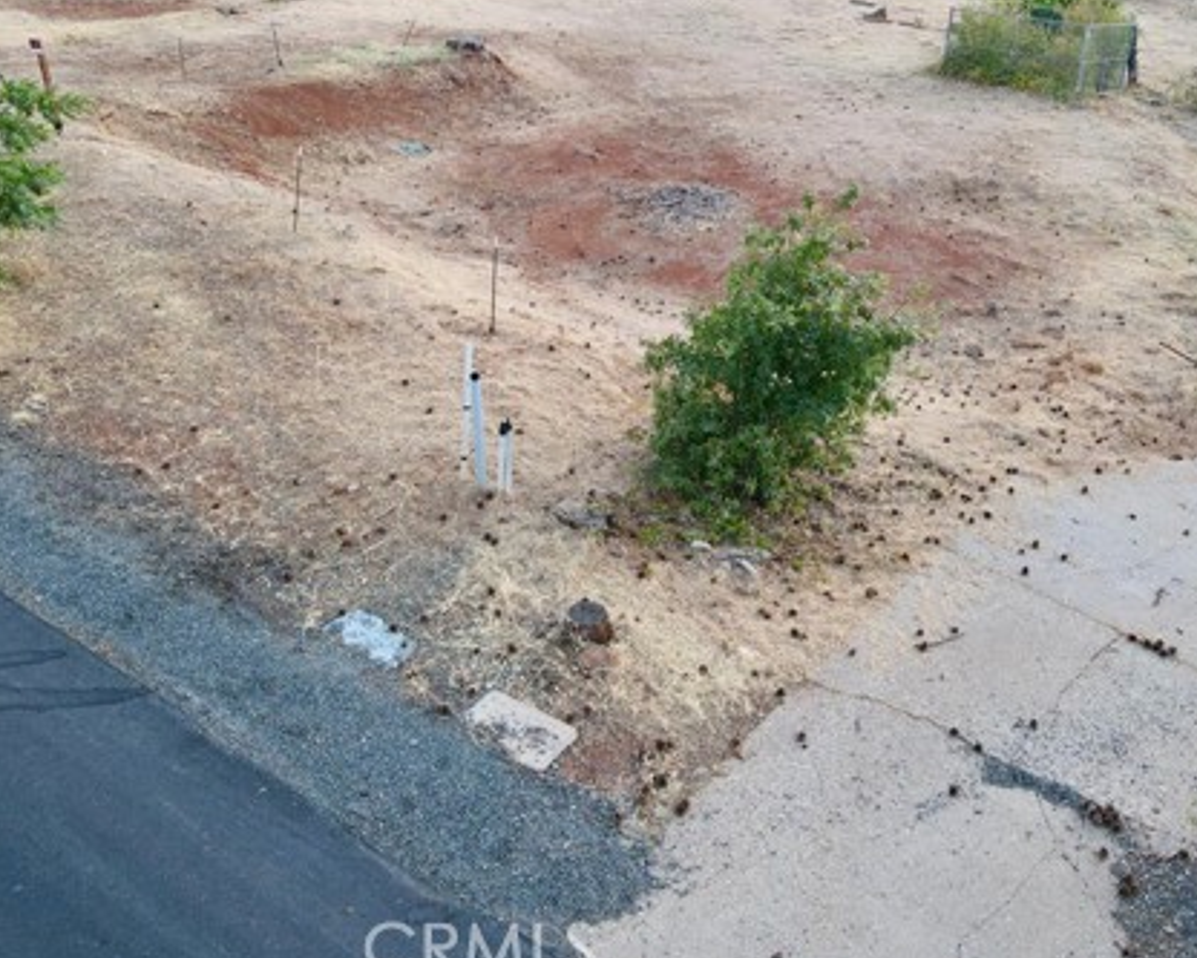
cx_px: 711
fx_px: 1276
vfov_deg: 40.5
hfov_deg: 50.0
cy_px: 299
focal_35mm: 36
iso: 100
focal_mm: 4.5
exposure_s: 1/15
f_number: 2.8
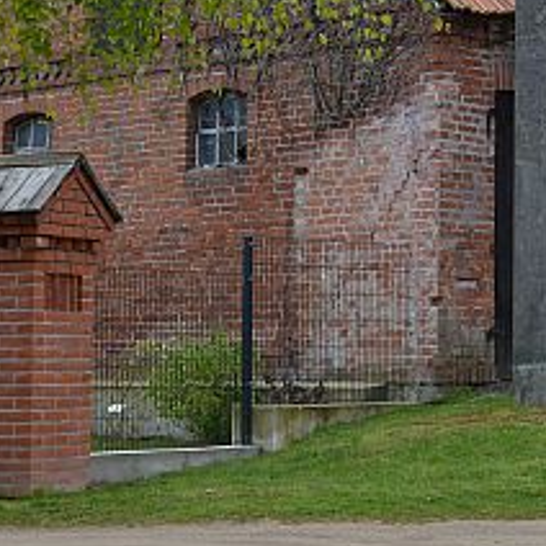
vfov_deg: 14.3
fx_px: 2177
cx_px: 556
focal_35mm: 122
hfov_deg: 14.1
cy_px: 155
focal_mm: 38
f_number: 9
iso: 200
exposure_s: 1/320
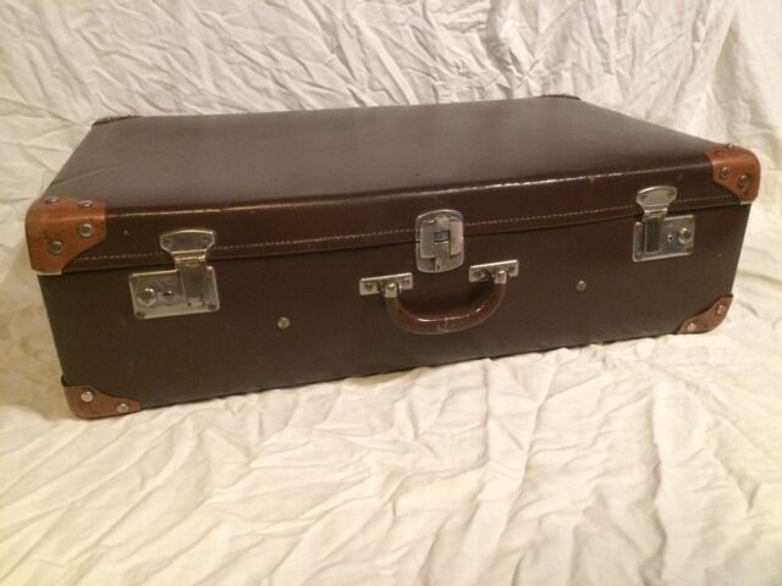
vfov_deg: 48.2
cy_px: 293
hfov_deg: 61.7
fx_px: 655
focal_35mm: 29
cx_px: 391
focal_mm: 4.15
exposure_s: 1/17
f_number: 2.2
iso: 500
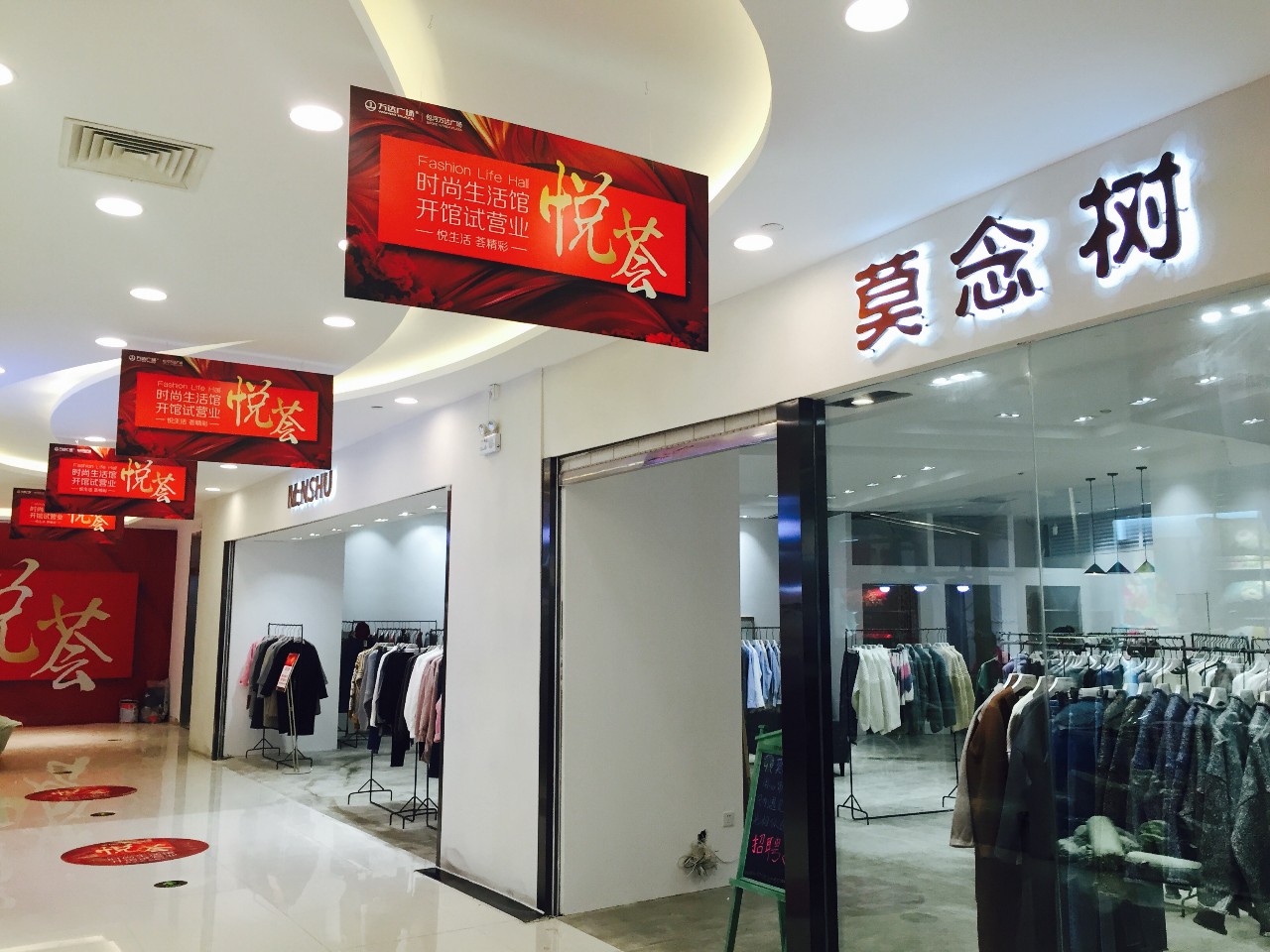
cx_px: 635
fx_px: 1064
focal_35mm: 29
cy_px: 476
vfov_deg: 48.2
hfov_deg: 61.7
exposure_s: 1/33
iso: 32
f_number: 2.2
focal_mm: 4.15
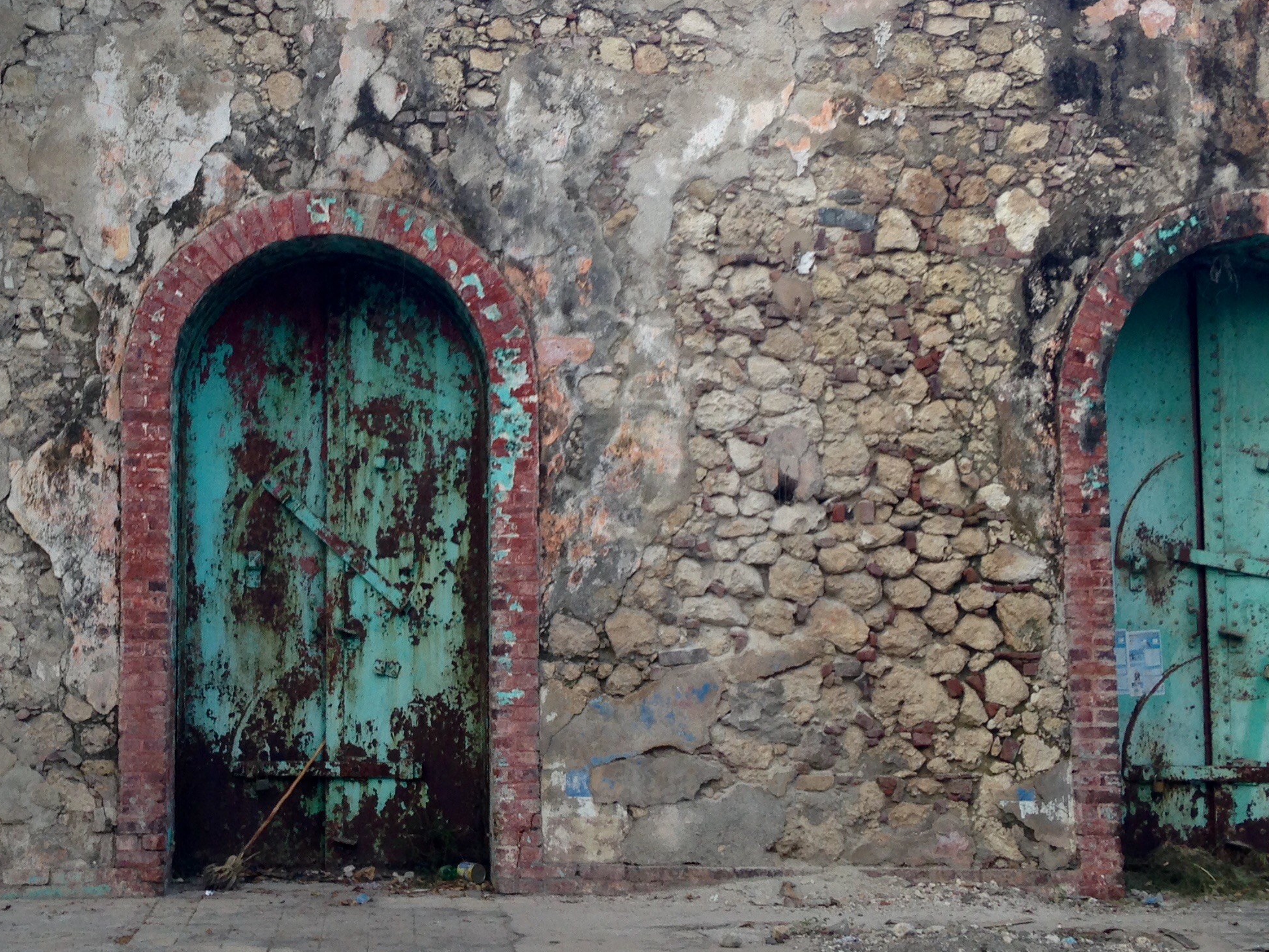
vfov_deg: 26.5
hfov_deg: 34.7
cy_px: 413
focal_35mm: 55
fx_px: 2017
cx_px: 442
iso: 50
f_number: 2.4
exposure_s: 1/120
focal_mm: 4.12
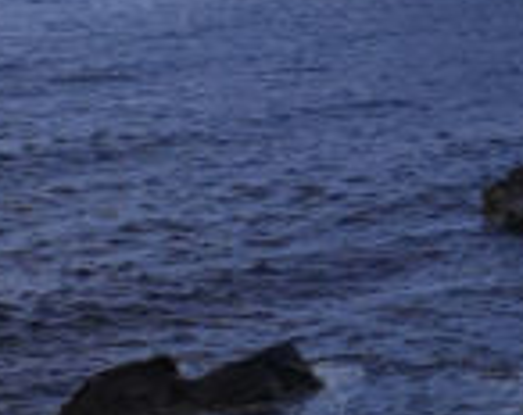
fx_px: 2146
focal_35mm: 139
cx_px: 1293
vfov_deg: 10.7
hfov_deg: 11.3
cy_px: -197
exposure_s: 1/2762
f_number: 1.8
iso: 50
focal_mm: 5.58
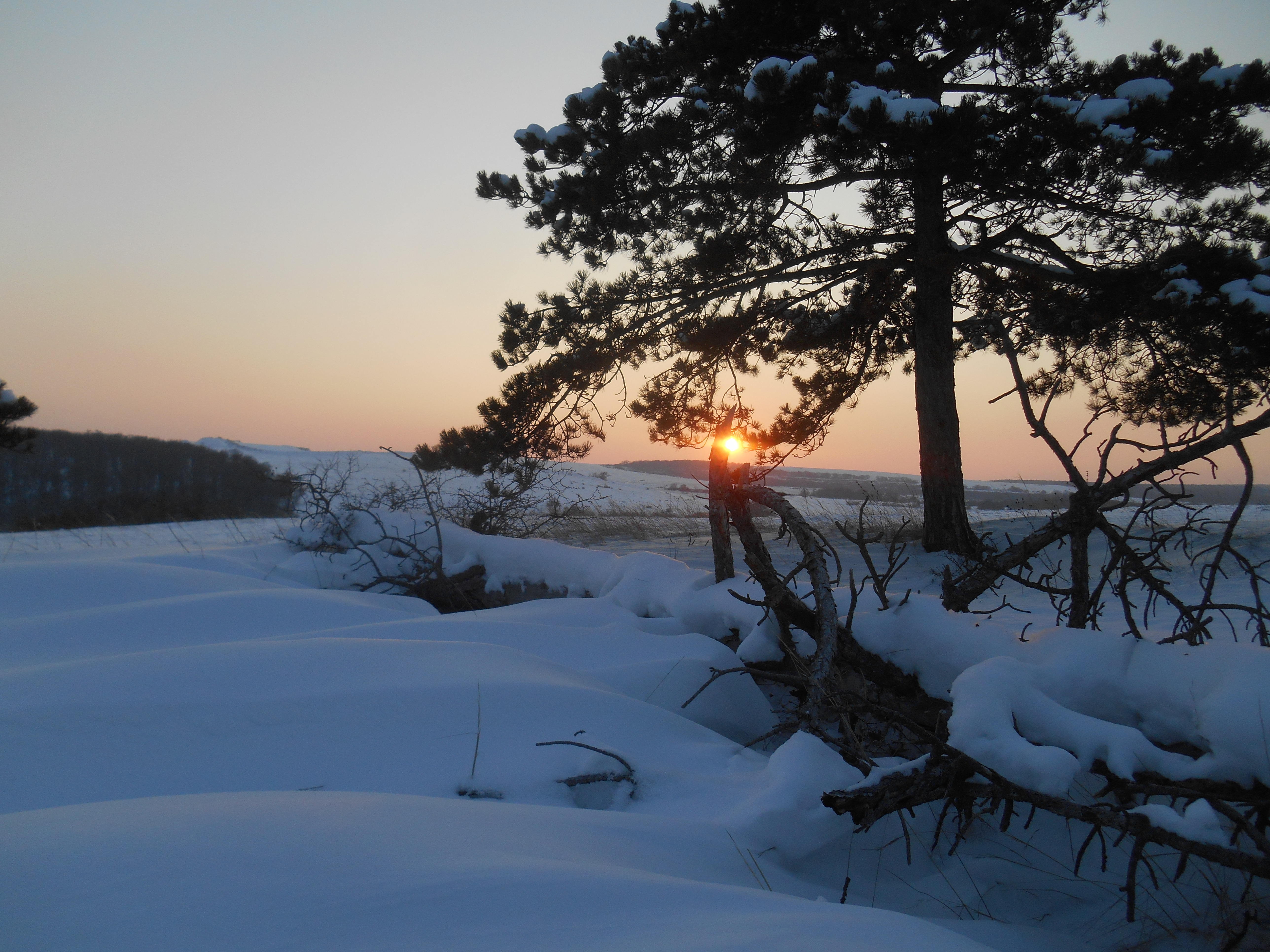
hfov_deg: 67.3
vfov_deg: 53.1
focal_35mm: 26
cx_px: 635
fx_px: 954
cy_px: 476
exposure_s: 1/400
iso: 80
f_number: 3.4
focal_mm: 4.7
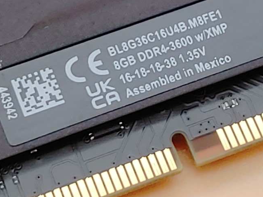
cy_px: 21
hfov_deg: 11.4
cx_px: 168
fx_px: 1321
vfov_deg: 8.5
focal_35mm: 174
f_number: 1.8
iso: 50
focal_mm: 4.36
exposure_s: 1/86
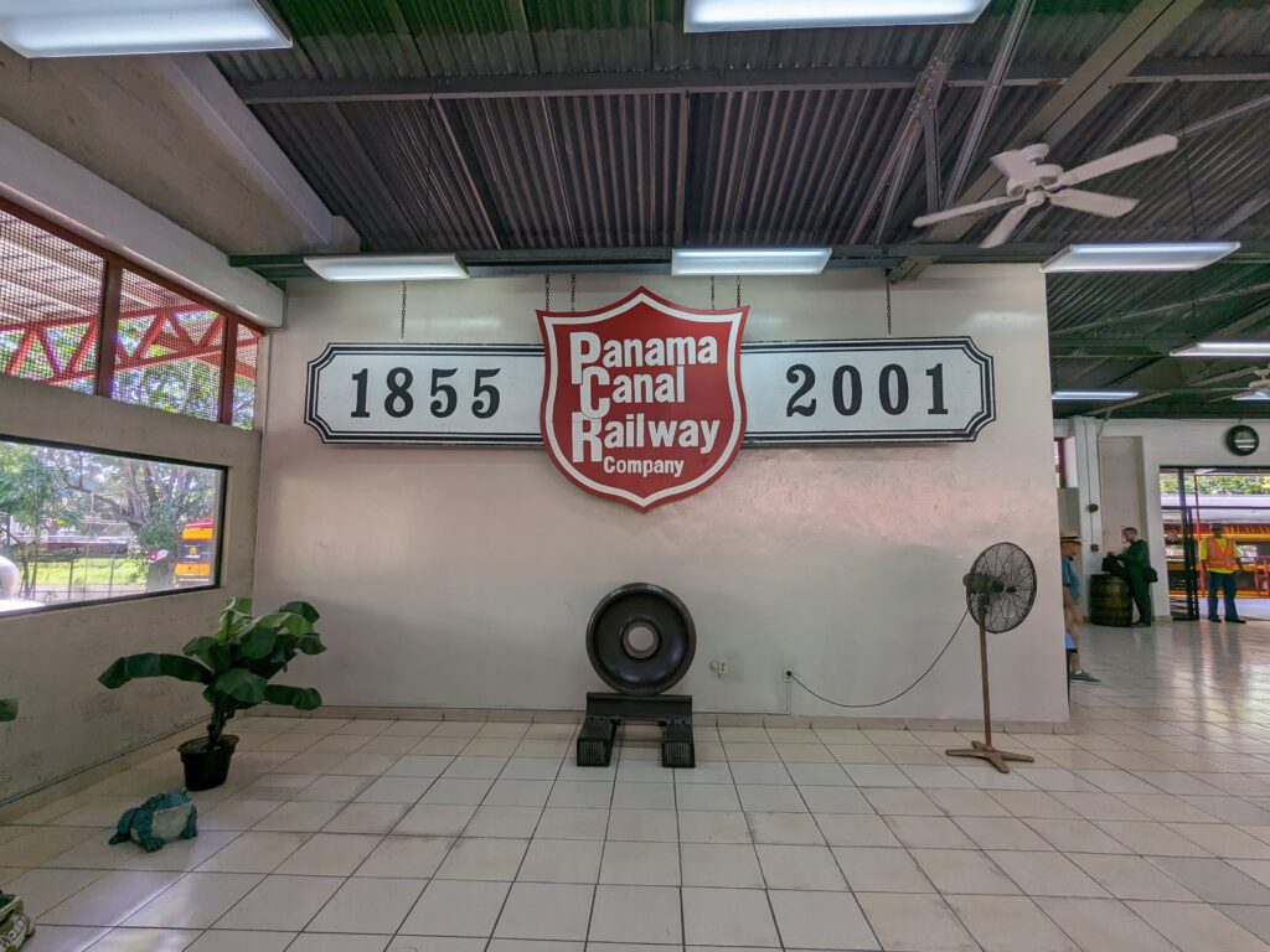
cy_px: 476
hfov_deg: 94.5
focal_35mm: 16
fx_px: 587
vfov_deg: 78.1
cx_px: 635
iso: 40
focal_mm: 2.35
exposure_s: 1/120
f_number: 2.2
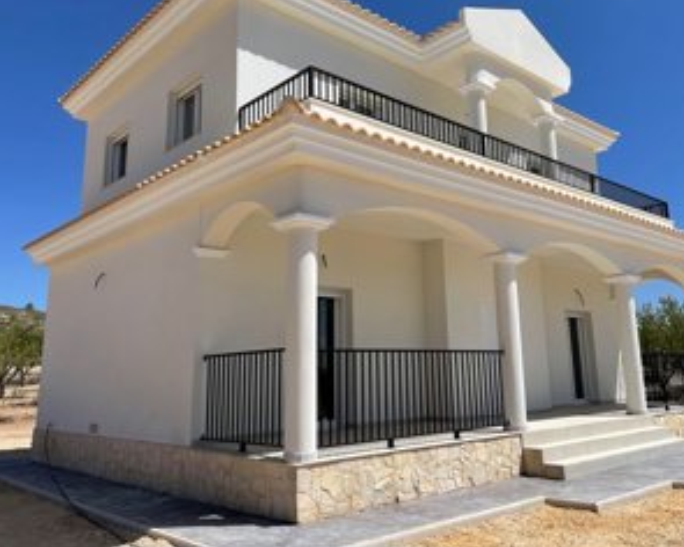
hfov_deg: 56.9
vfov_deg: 47.0
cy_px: 236
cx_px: 394
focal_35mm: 31
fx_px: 628
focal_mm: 4.2
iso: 32
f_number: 1.6
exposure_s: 1/6135
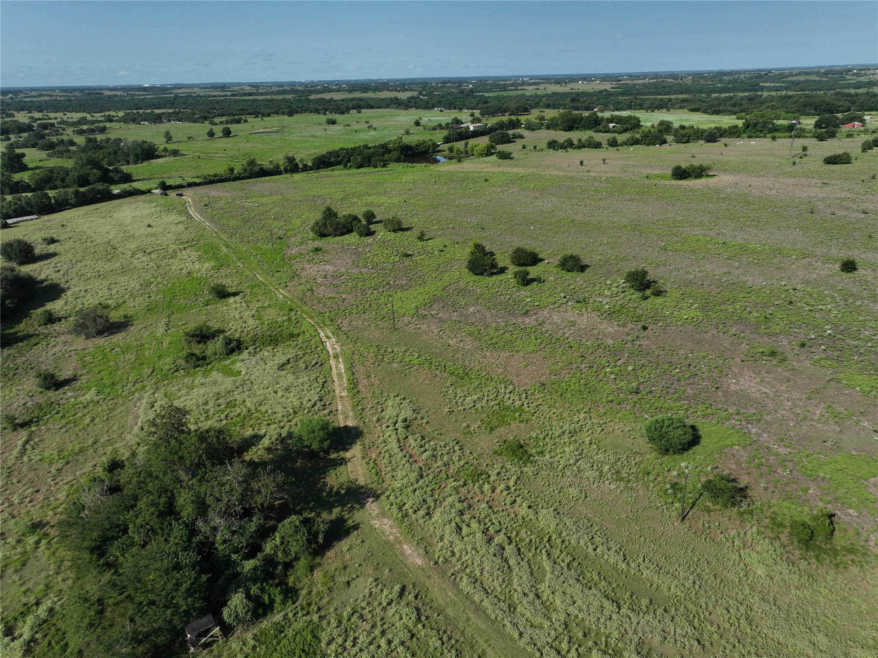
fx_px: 608
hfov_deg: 71.6
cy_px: 329
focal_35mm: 24
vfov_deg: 56.8
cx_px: 439
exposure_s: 1/3200
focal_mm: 12.29
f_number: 2.8
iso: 110
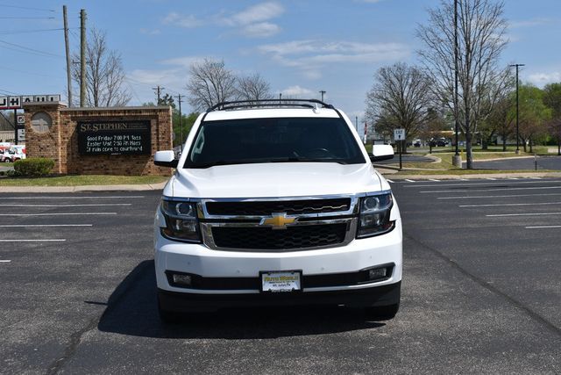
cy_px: 188
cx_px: 280
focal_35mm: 63
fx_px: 982
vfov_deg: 21.6
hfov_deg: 31.9
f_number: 10
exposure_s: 1/400
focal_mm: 42
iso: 100
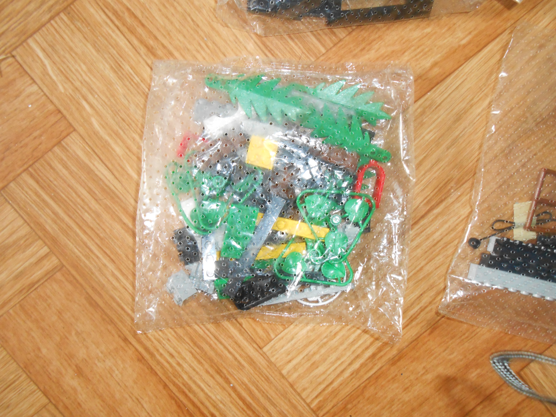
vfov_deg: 53.1
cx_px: 278
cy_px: 208
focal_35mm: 26
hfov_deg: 67.3
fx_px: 418
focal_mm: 4.6
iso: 400
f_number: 3.5
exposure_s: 1/6
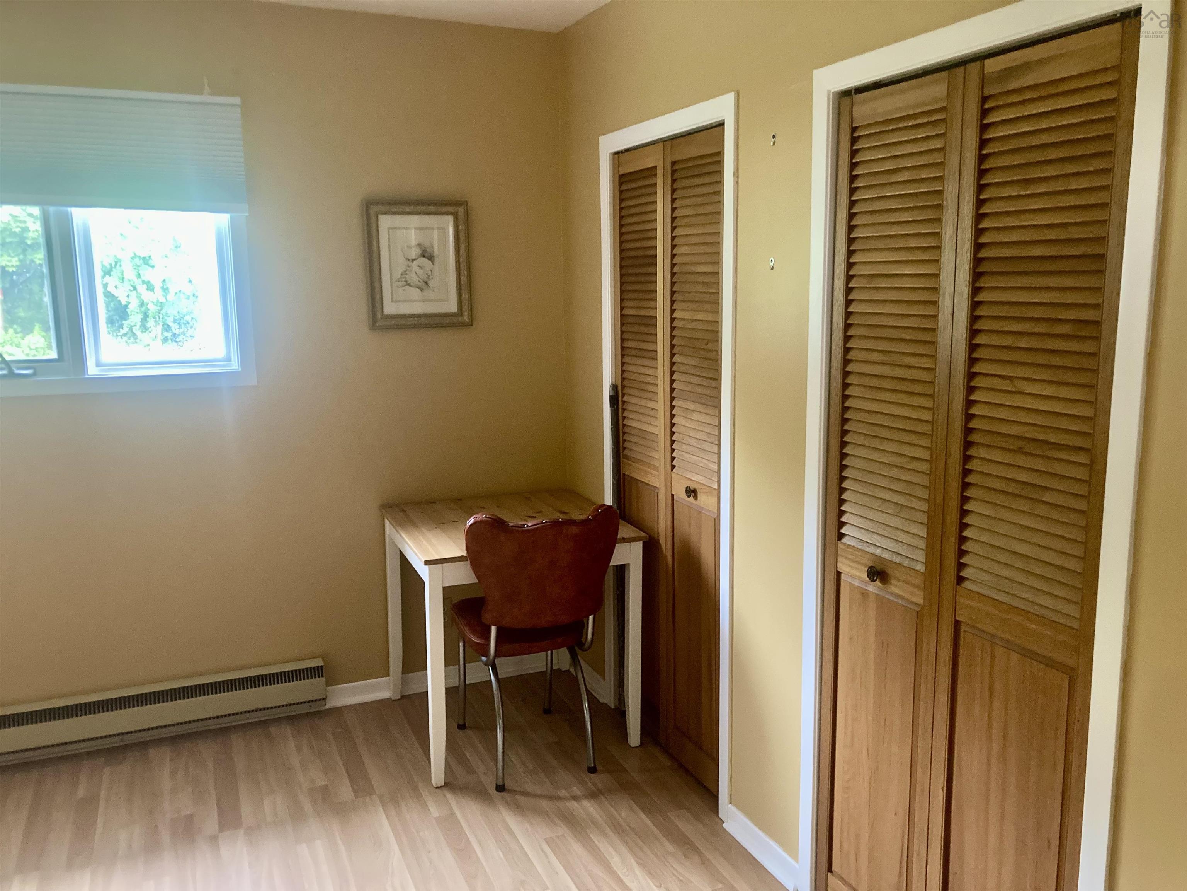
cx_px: 594
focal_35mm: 28
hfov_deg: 63.4
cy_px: 446
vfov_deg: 49.7
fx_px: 960
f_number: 1.8
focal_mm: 3.99
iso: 640
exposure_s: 1/30
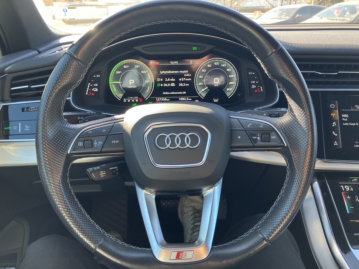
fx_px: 290
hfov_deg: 63.4
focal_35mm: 28
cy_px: 134
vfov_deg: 49.7
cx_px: 180
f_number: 1.8
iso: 80
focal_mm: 3.99
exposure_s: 1/121
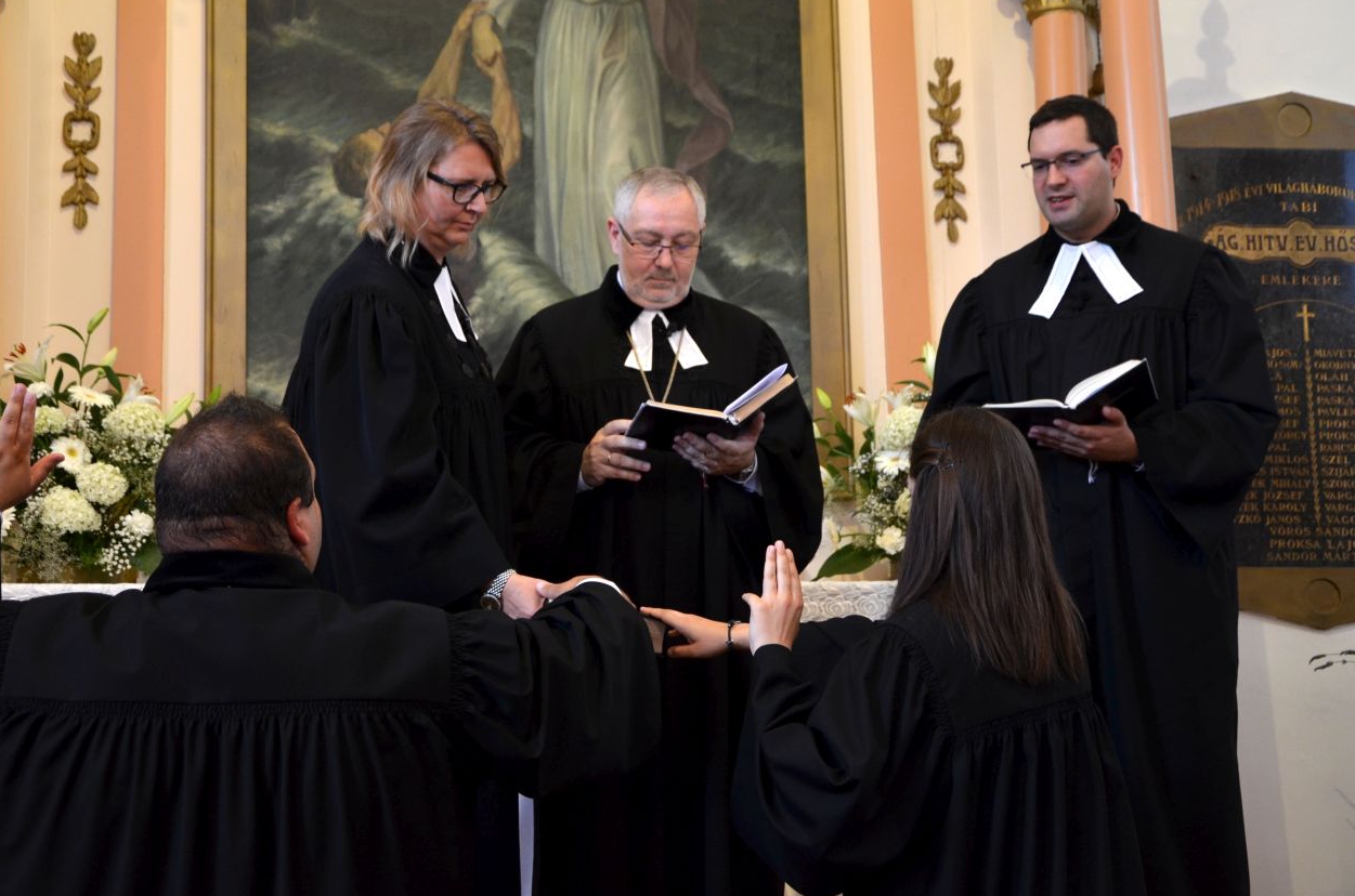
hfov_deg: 41.9
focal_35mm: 47
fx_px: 1765
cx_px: 598
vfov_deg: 28.5
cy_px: 404
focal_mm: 28
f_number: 4.5
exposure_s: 1/30
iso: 400
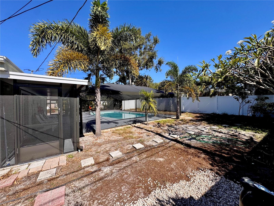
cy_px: 103
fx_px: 111
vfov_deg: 85.7
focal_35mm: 14
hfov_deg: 102.1
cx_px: 137
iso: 40
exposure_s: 1/1277
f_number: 2.2
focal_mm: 2.22
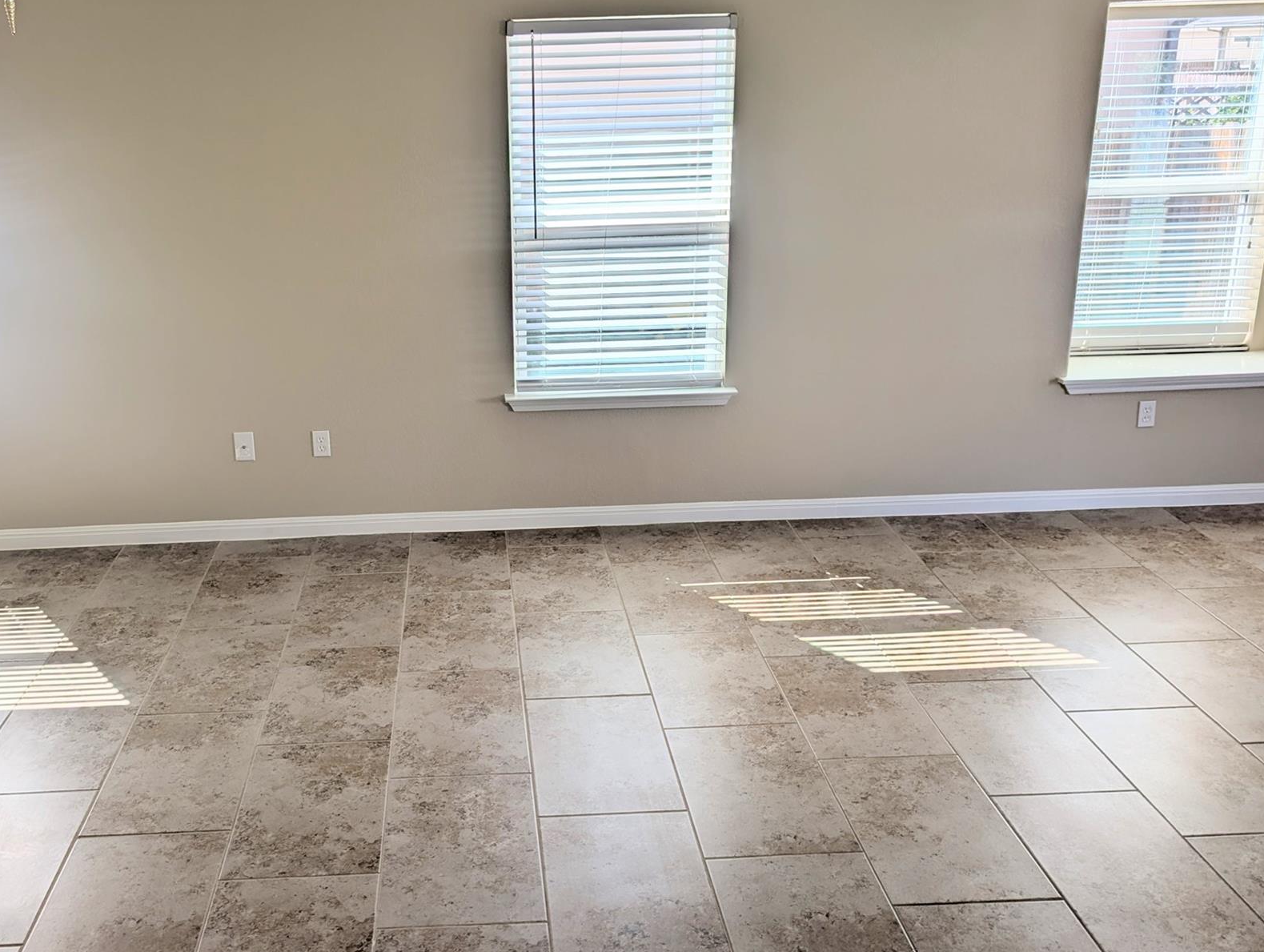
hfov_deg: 57.8
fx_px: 1134
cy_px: 433
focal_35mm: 31
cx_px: 507
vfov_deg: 45.5
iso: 21
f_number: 1.68
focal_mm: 6.9
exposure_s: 1/307
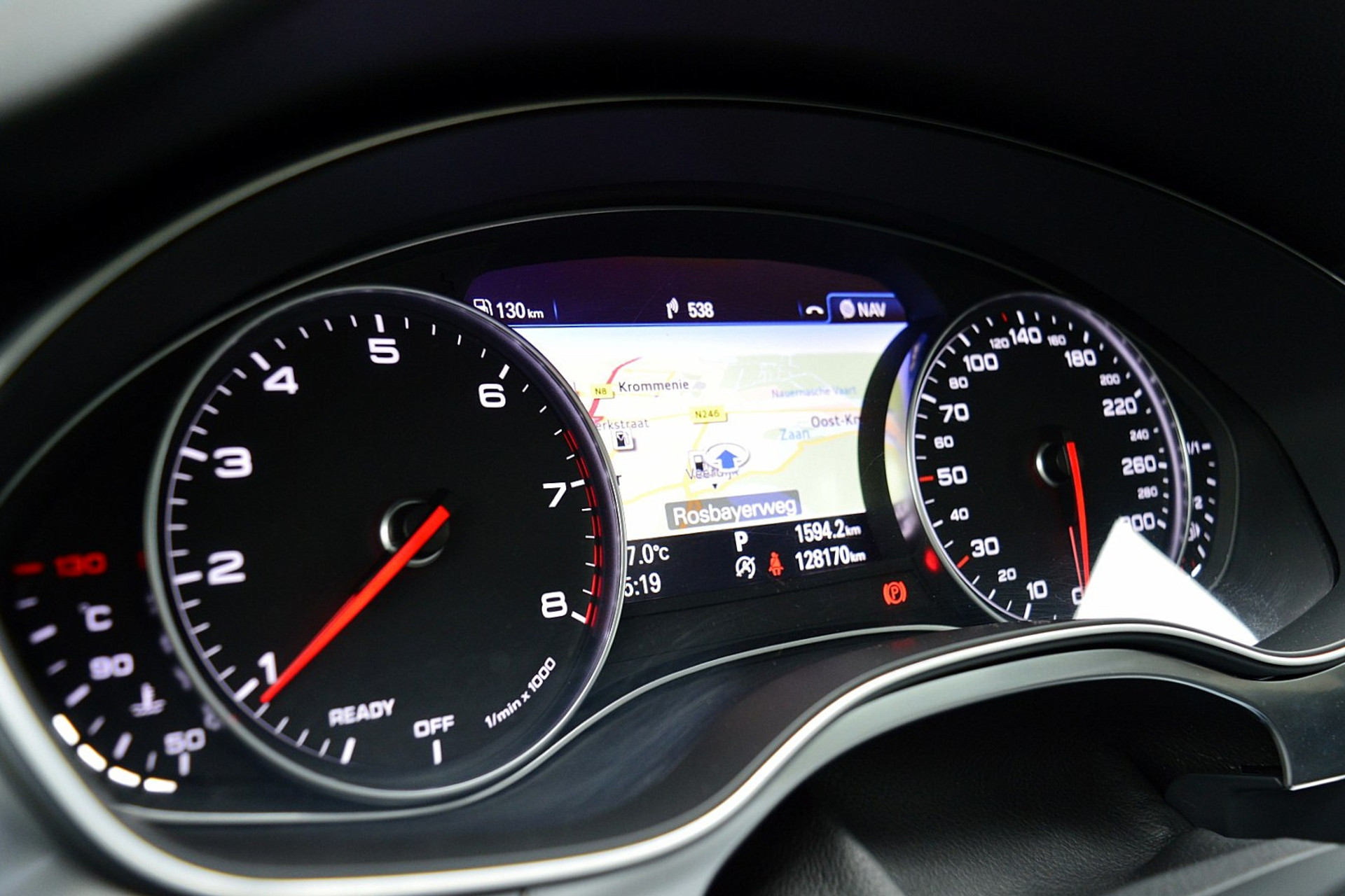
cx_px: 672
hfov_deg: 57.2
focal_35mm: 33
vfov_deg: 40.0
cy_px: 448
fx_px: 1233
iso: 800
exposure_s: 1/60
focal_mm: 22
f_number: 4.5
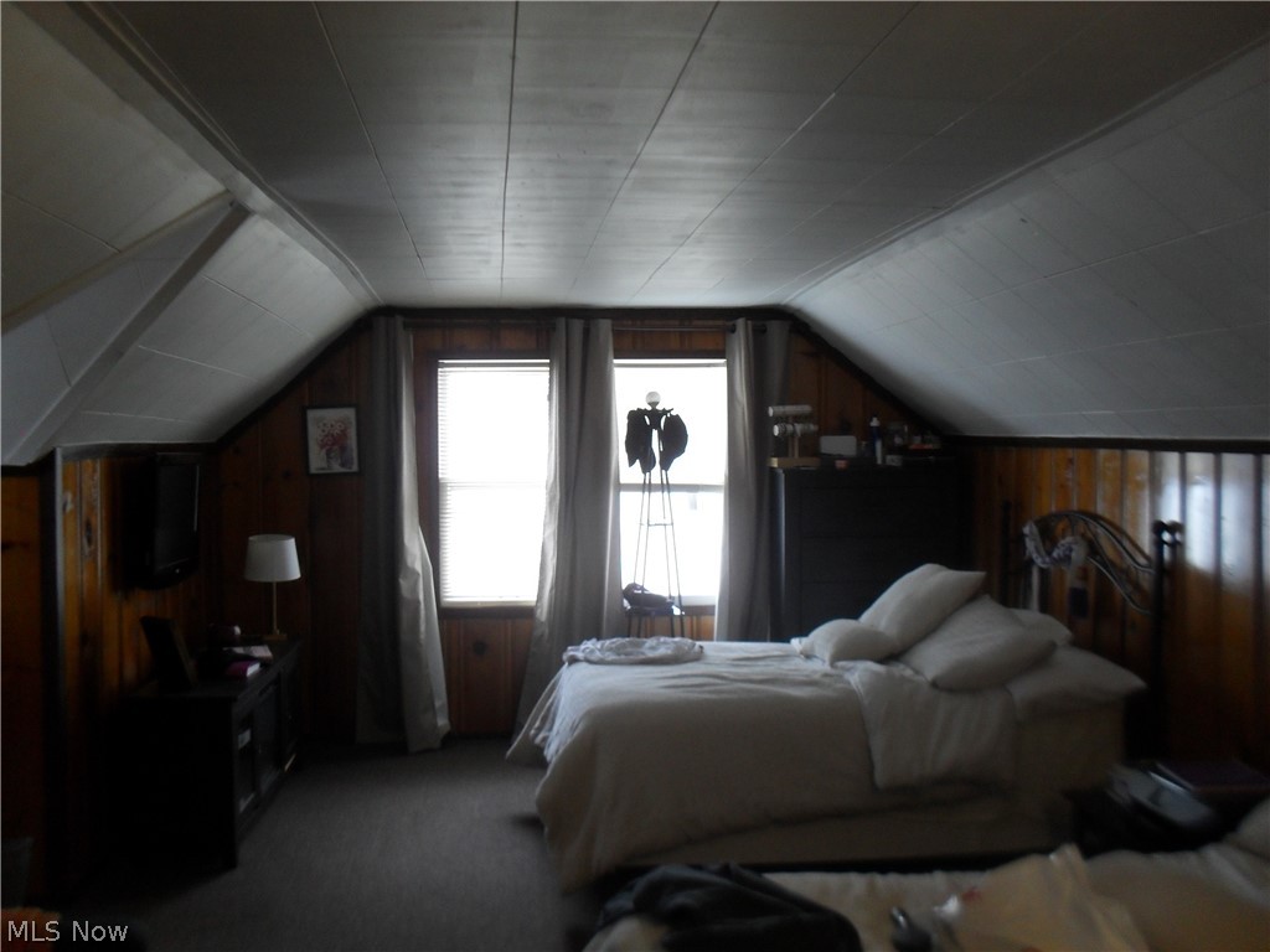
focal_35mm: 35
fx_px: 1284
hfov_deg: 52.6
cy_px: 476
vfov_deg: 40.7
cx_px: 635
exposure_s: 1/15
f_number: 3.2
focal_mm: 6.3
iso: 200
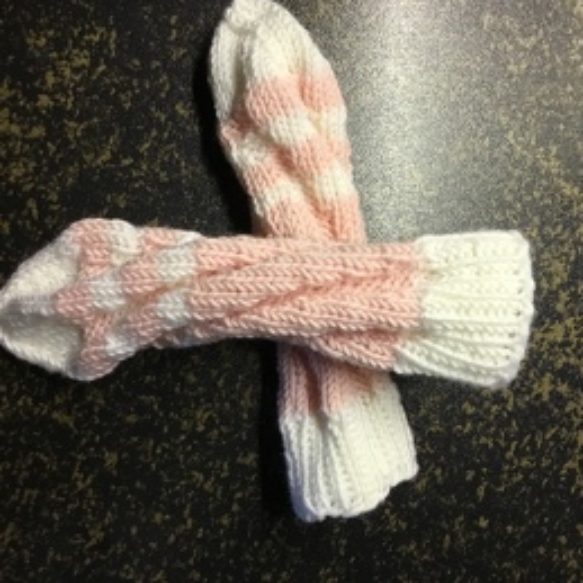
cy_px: 290
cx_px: 330
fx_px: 705
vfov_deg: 44.9
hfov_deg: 44.8
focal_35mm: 37
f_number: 2.4
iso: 100
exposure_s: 1/33
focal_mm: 3.3
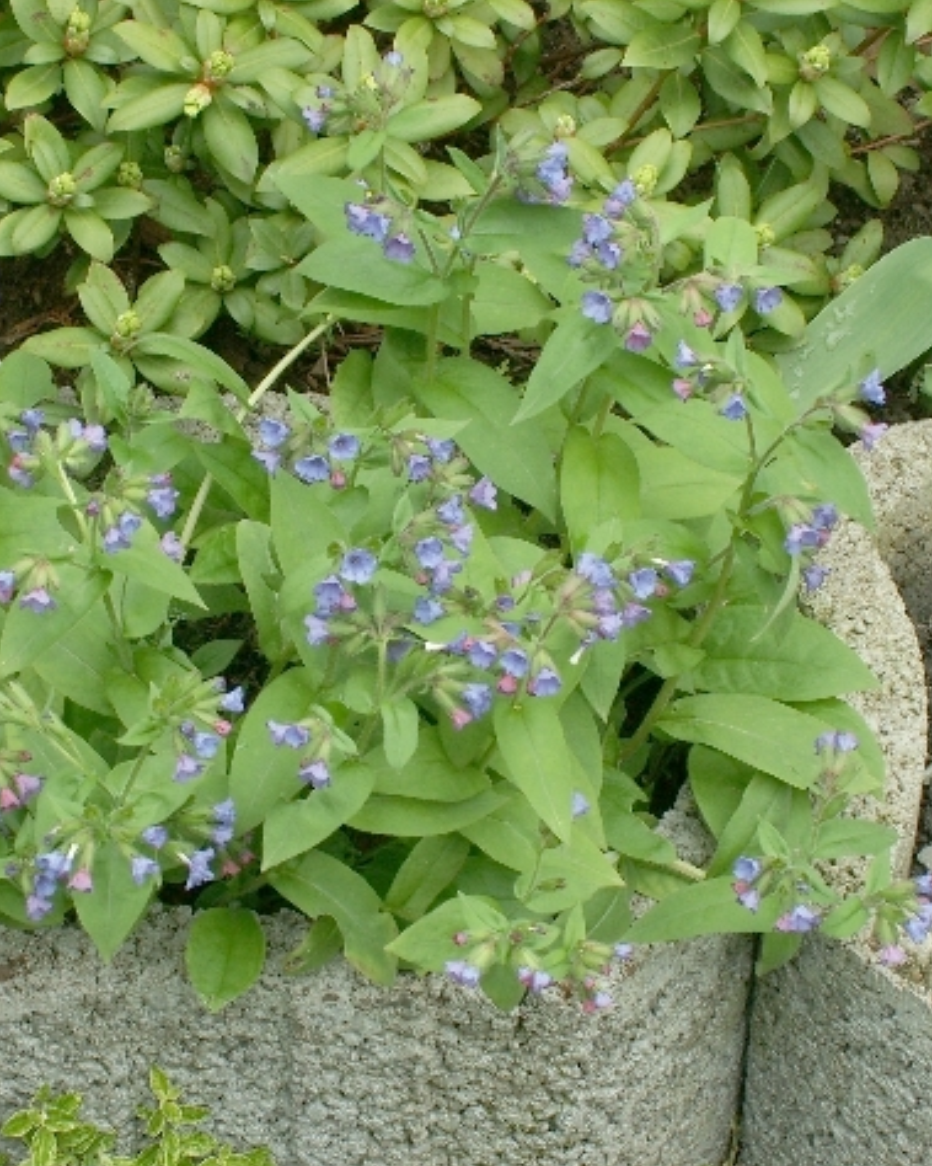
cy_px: 588
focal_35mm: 83
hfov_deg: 18.5
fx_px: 2863
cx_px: 330
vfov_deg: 23.0
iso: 50
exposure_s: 1/50
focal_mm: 10.49
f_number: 4
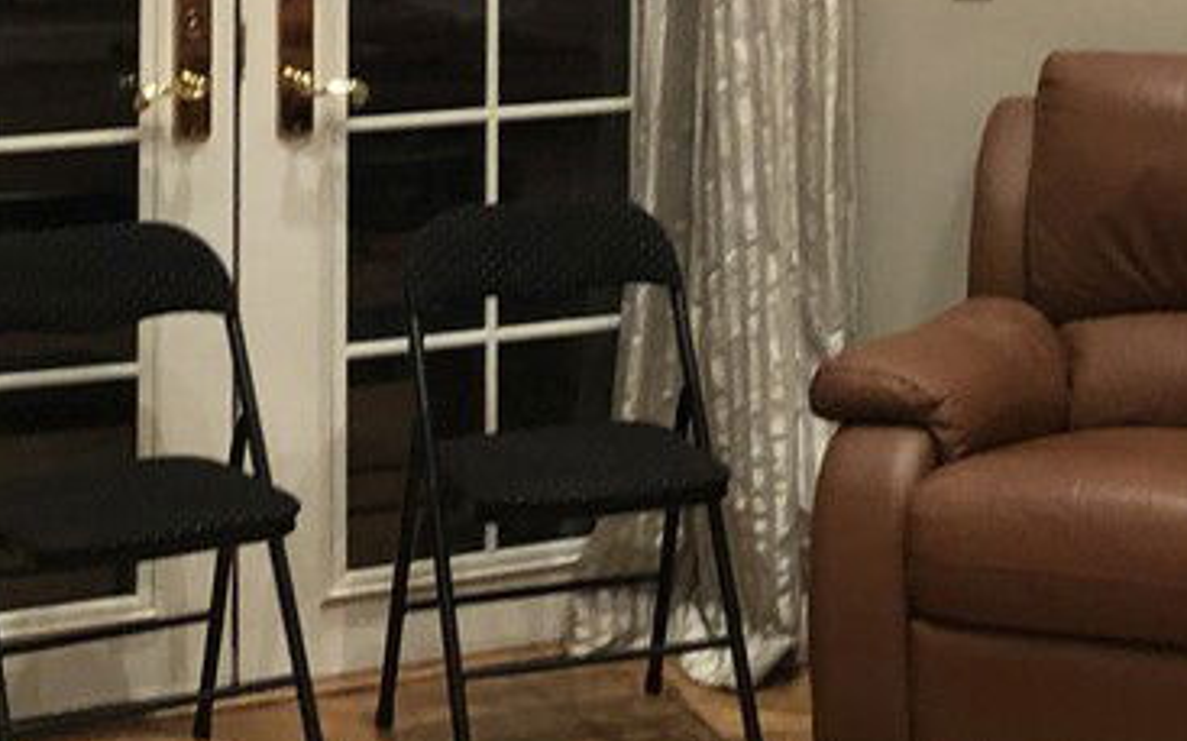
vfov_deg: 12.7
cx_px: 996
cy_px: -395
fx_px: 3136
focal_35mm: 97
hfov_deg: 21.1
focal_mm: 3.99
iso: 100
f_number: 1.8
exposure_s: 1/9
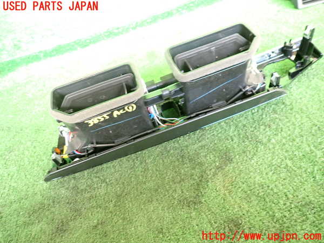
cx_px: 162
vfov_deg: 54.9
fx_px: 234
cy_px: 122
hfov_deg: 69.4
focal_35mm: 25
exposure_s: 1/30
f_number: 2
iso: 400
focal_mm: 4.5
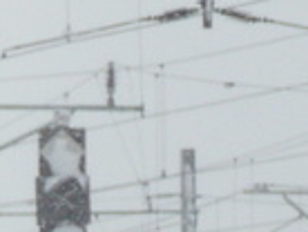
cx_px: 1109
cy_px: 477
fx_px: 12817
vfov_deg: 1.0
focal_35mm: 1438
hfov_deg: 1.4
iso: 100
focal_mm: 34.2
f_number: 4.8
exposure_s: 1/1000
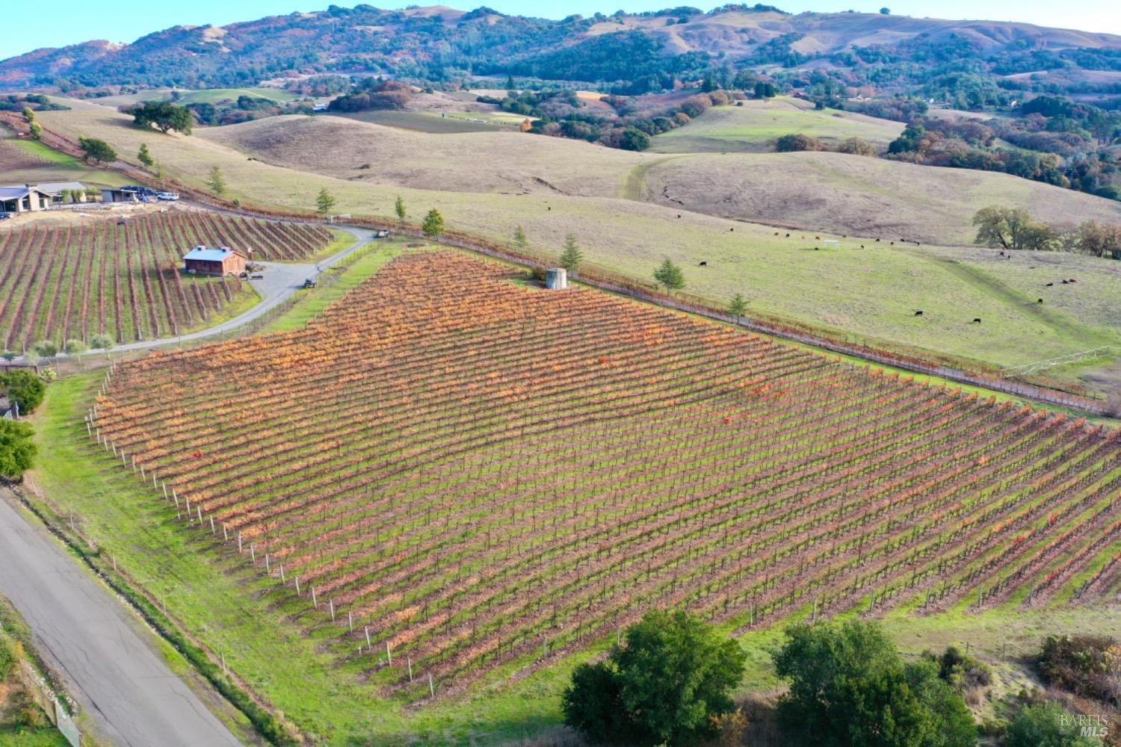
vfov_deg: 46.4
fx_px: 872
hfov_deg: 65.5
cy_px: 374
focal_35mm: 28
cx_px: 560
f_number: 5.6
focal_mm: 10.26
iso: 100
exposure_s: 1/160
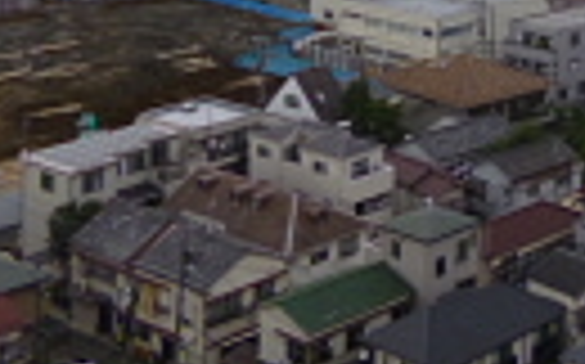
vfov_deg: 13.7
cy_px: -317
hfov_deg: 22.5
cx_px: 724
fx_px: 1338
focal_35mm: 84
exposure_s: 1/640
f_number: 2.5
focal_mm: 4.3
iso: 100
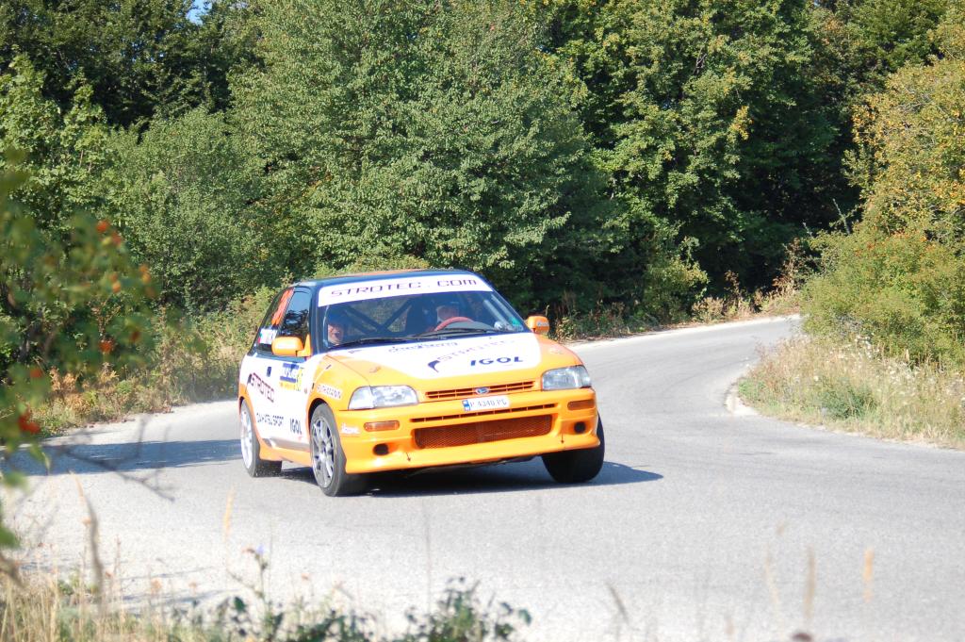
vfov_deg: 16.2
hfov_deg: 24.2
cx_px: 482
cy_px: 321
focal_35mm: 84
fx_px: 2250
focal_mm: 56
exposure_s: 1/1000
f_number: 4.8
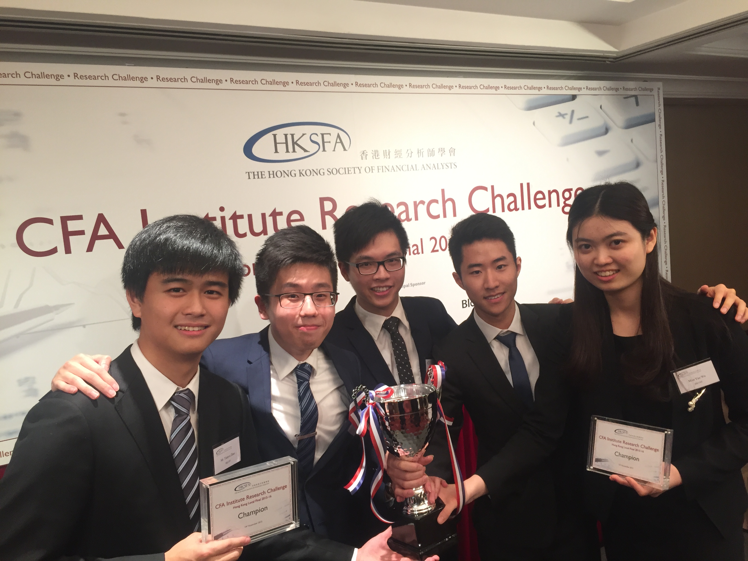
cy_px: 280
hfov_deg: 61.7
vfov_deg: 48.2
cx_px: 374
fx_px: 627
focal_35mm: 29
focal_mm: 4.15
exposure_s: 1/33
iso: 100
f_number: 2.2
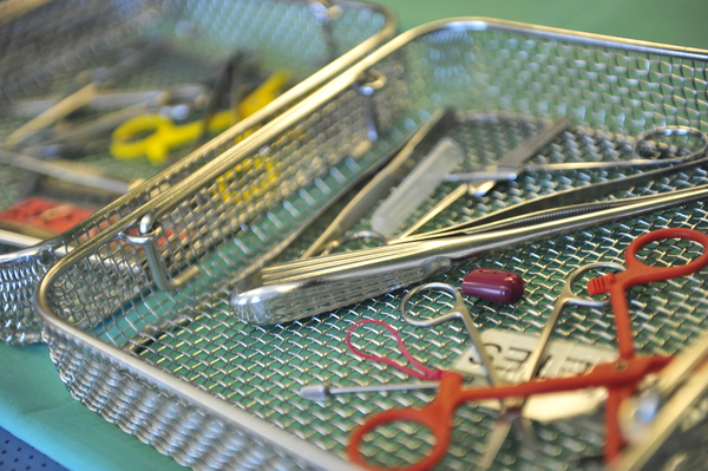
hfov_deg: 32.4
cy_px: 236
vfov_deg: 21.9
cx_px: 354
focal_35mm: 62
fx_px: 1218
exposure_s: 1/40
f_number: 2.8
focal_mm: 62
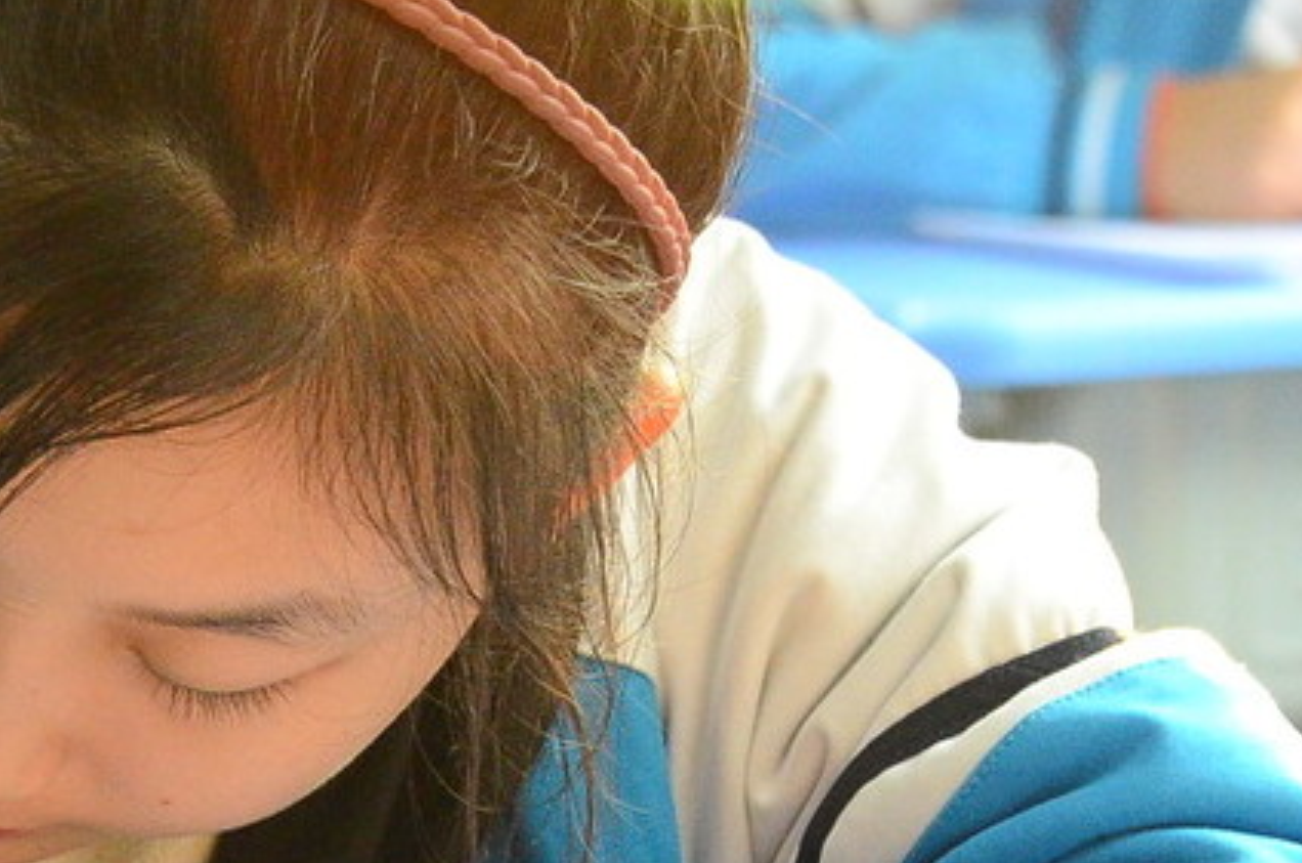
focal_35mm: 289
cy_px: 868
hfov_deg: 7.1
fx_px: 10432
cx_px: 218
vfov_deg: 4.7
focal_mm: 68
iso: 3200
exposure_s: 1/125
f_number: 5.6
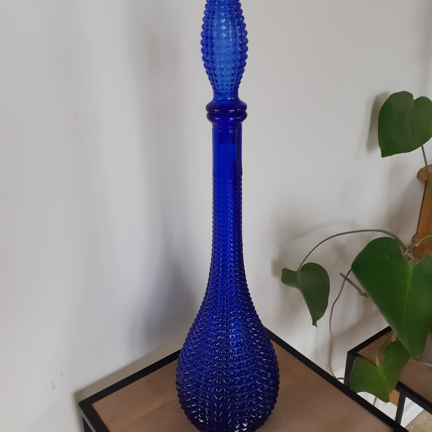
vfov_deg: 51.1
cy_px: 204
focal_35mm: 32
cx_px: 216
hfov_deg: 51.1
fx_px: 452
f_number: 1.9
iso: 160
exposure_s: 1/50
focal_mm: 3.6
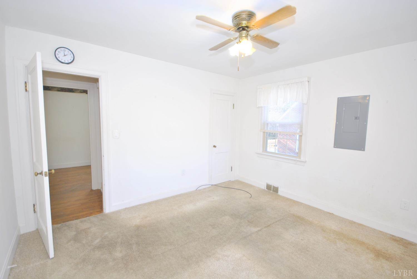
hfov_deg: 100.3
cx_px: 208
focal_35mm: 15
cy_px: 140
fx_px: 174
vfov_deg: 77.5
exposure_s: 1/30
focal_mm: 10
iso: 250
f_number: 4
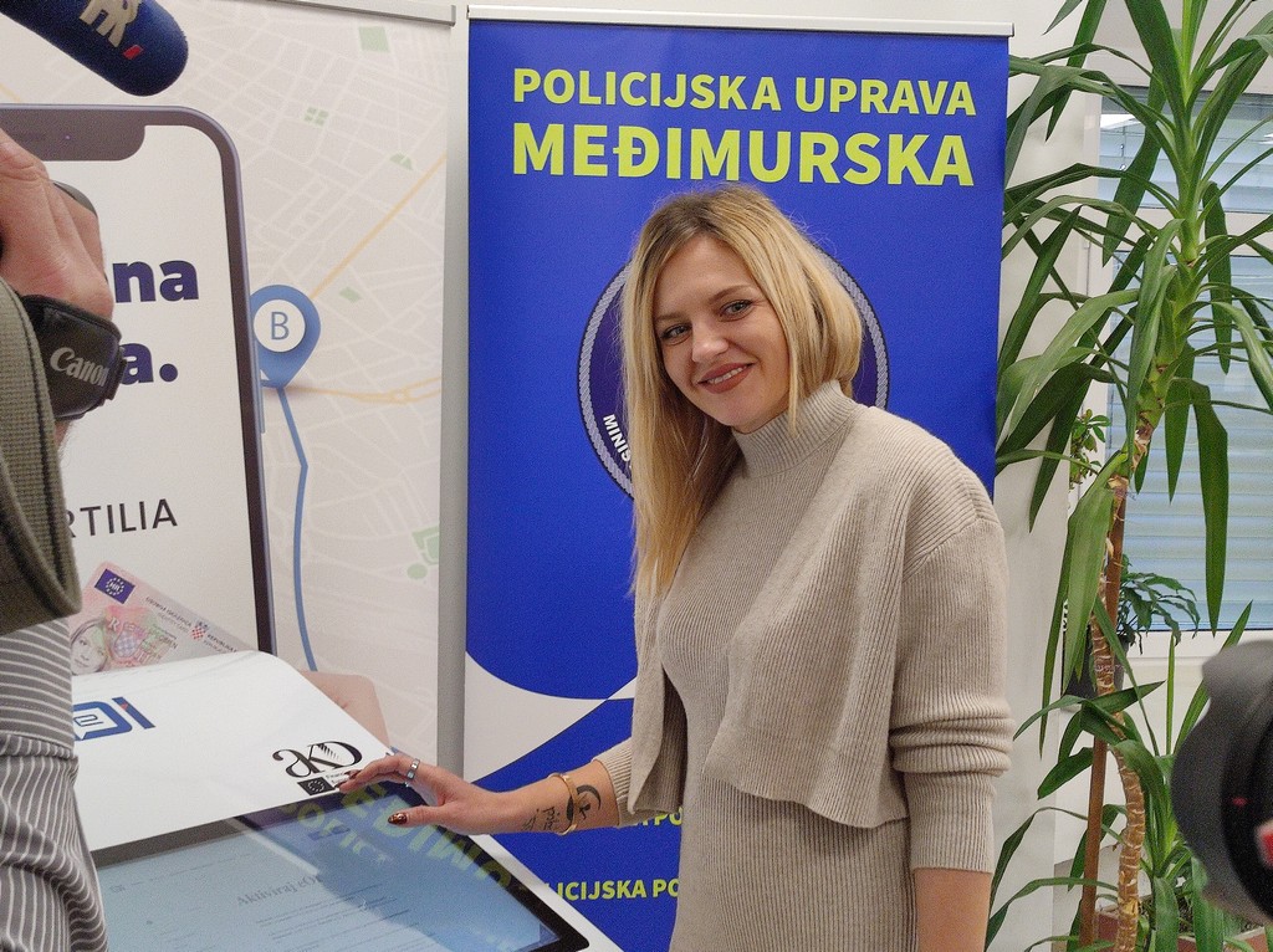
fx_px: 919
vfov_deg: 54.8
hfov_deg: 69.4
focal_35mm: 25
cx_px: 636
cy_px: 476
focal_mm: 4.7
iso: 365
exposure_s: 1/50
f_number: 1.79
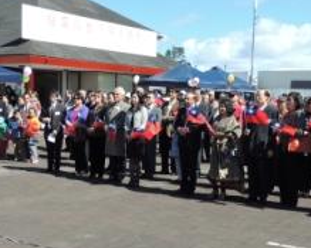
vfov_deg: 27.0
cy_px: 156
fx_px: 515
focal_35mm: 56
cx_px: 155
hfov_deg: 33.6
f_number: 3.1
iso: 100
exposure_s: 1/800
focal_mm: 4.9
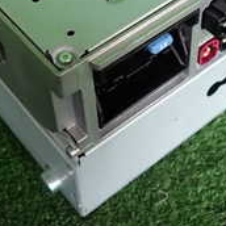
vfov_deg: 21.8
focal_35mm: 77
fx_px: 569
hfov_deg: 22.5
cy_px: 13
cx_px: 112
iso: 200
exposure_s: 1/60
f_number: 2
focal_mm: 4.5
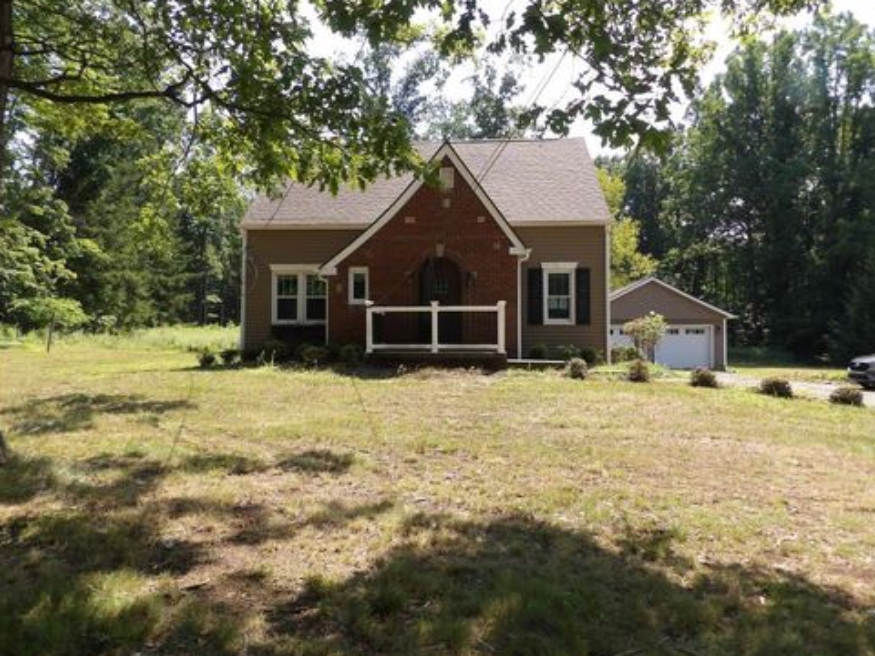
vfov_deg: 54.9
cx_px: 438
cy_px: 322
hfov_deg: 69.4
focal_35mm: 25
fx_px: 632
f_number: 3.2
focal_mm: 4.3
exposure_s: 1/450
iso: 100
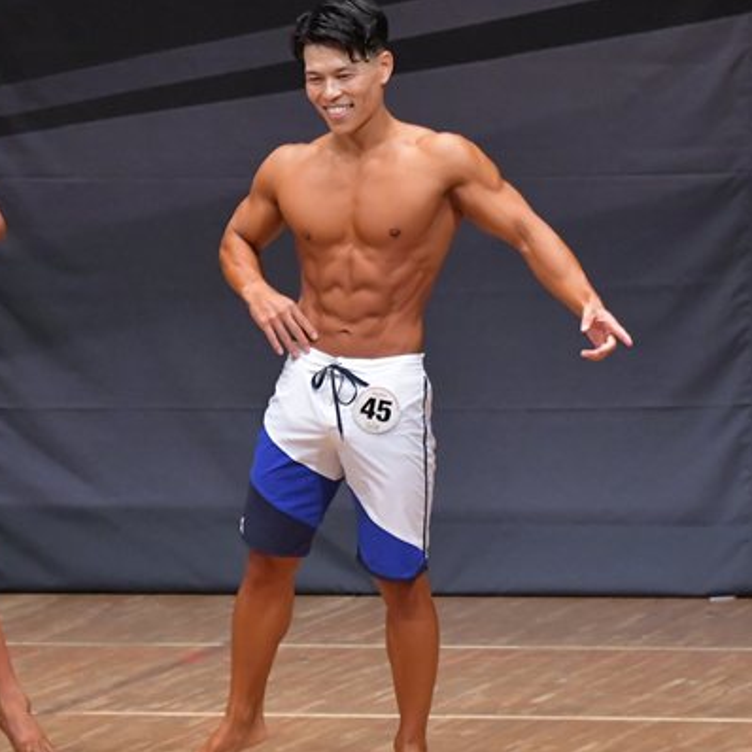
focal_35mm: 447
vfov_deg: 3.9
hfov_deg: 3.9
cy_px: 365
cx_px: 165
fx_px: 10986
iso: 6400
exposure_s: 1/400
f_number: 5.6
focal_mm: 180
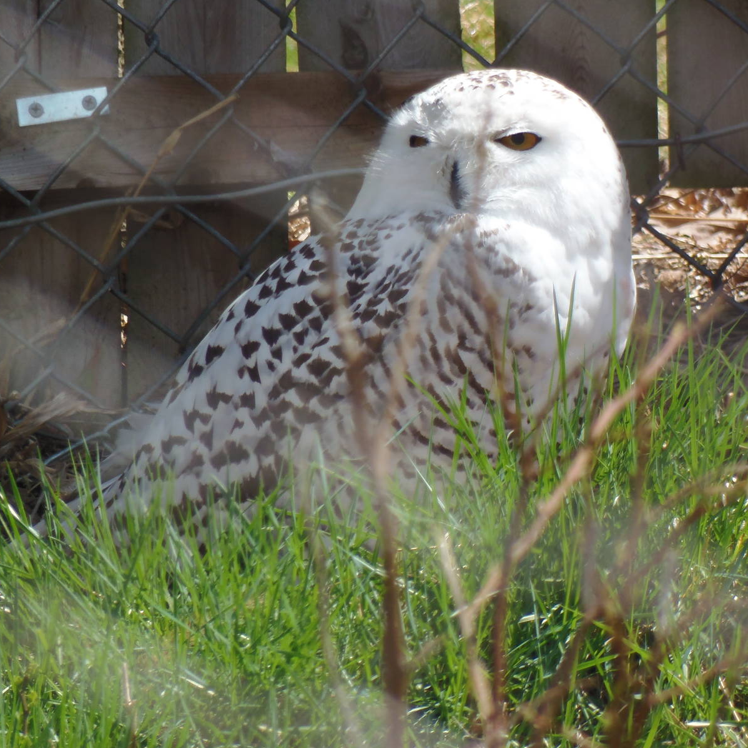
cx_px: 471
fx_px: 24936
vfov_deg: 1.7
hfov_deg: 1.7
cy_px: 374
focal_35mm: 1020
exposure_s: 1/250
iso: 100
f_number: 5.7
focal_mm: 154.8
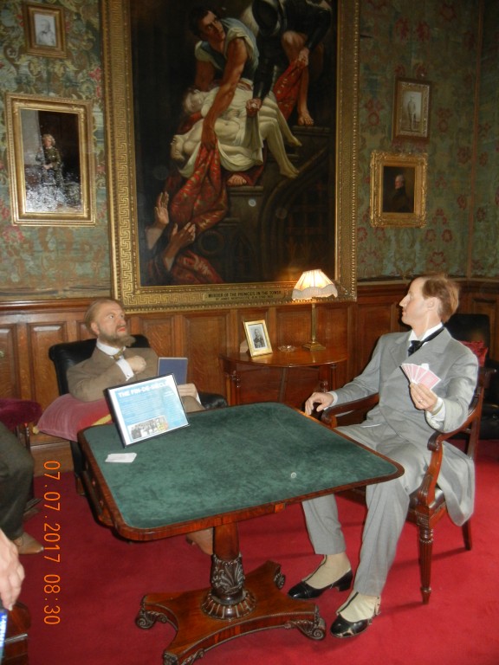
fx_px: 577
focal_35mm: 30
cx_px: 250
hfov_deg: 46.8
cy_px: 332
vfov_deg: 60.0
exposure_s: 1/30
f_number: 3.5
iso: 522
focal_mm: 5.4
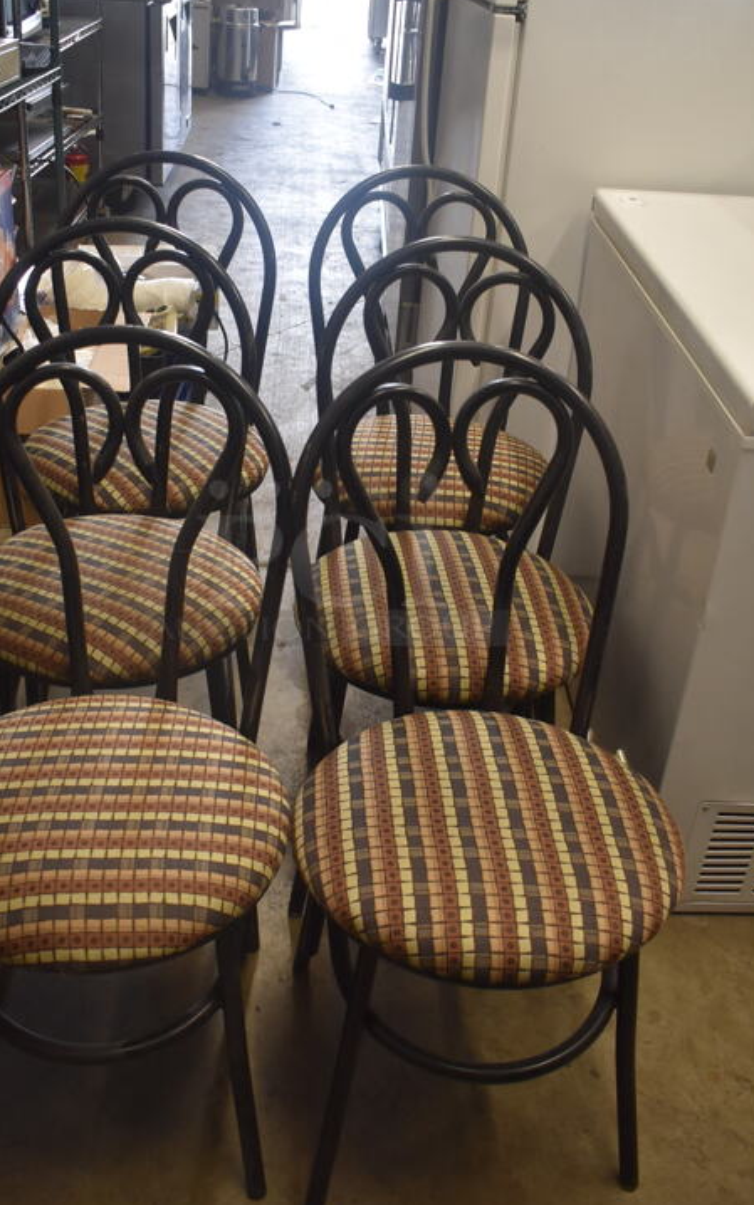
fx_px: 1150
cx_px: 322
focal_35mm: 35
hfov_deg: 36.2
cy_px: 558
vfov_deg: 55.3
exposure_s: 1/125
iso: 1000
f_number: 3.5
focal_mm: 18
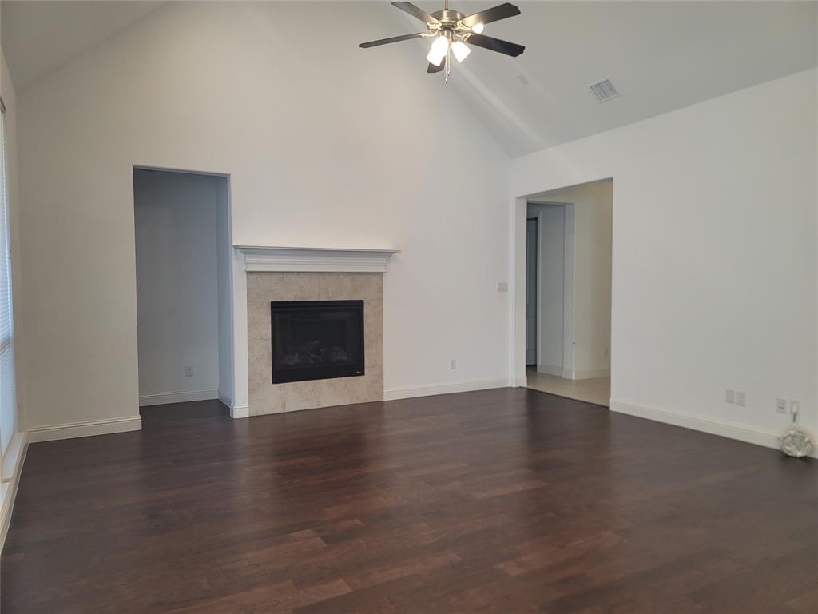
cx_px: 409
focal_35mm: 25
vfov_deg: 54.9
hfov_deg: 69.4
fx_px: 591
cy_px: 307
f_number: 1.8
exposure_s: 1/120
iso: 200
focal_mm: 7
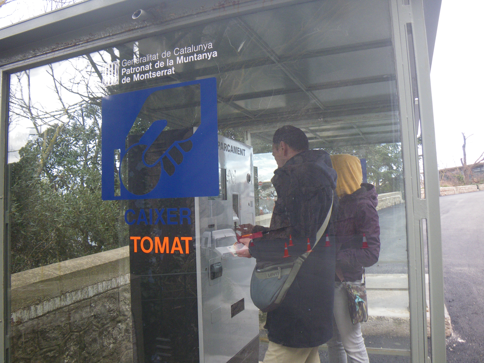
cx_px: 242
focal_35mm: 28
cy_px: 182
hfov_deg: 63.4
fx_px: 391
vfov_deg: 49.7
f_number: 3.5
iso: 200
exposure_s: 1/50
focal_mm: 5
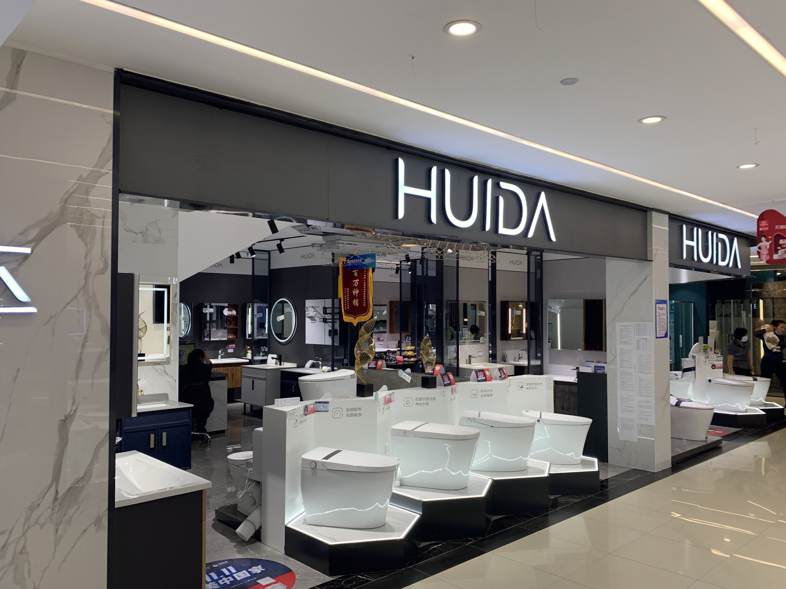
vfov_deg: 51.3
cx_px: 383
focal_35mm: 27
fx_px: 613
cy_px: 306
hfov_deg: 65.3
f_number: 1.8
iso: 40
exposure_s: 1/122
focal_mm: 4.25
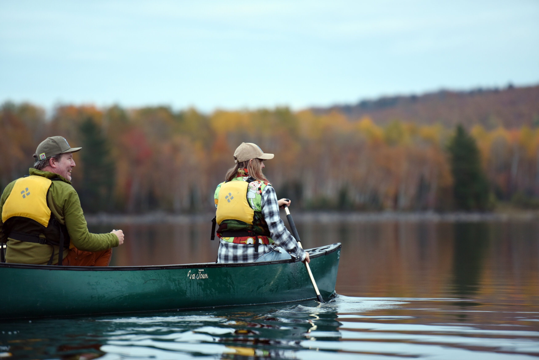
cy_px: 180
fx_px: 2995
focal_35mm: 200
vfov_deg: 6.9
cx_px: 270
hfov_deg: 10.3
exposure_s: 1/125
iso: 800
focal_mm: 200
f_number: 3.2
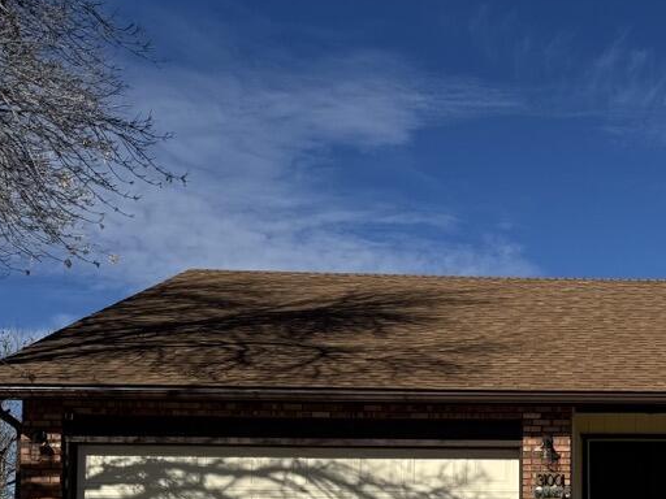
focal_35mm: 60
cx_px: 645
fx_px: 1154
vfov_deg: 23.4
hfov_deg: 30.2
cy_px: 504
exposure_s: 1/7092
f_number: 1.78
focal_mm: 6.76
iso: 80
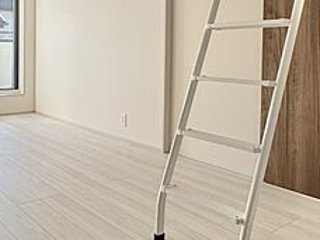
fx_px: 351
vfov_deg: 37.0
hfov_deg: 46.1
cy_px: 65
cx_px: 59
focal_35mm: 38
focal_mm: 2.22
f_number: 2.2
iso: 40
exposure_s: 1/356
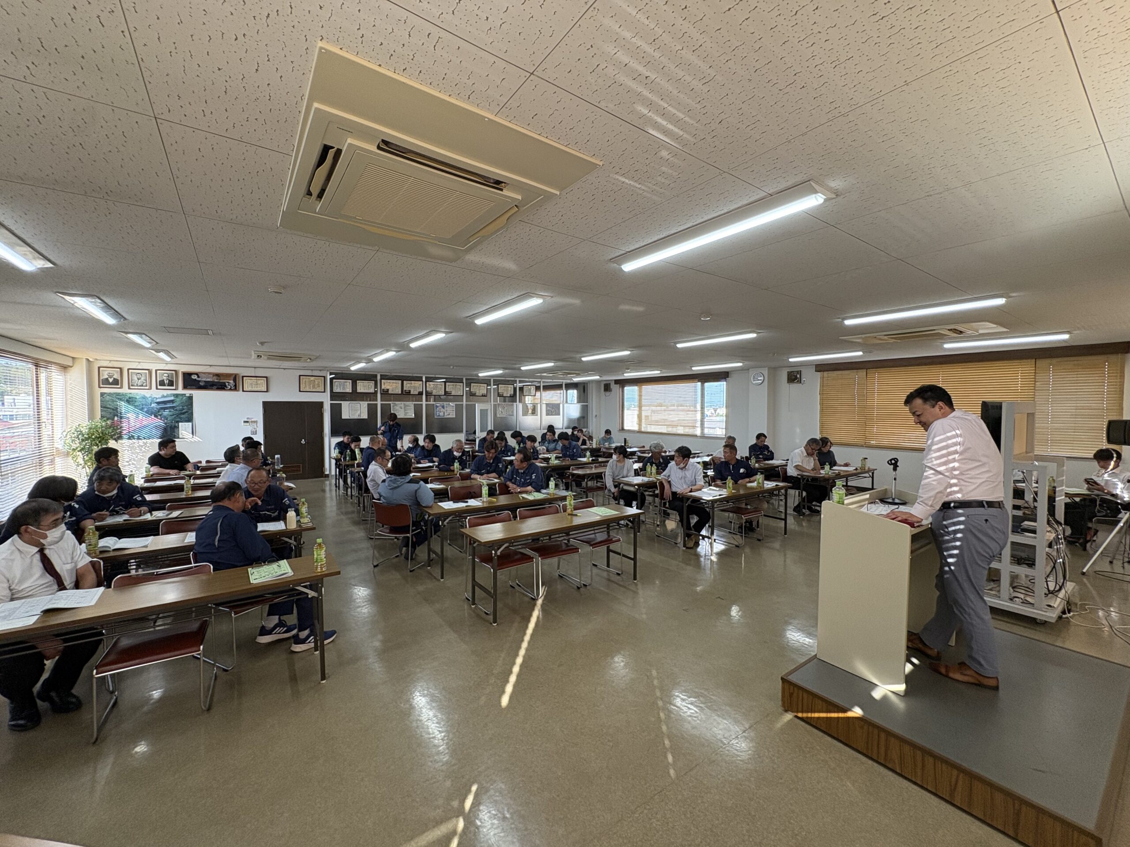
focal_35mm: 14
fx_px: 457
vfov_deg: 85.7
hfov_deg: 102.1
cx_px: 565
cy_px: 424
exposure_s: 1/103
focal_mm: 2.22
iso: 125
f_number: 2.2
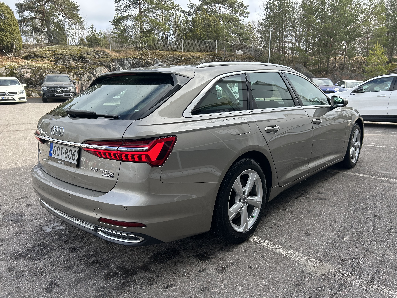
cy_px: 149
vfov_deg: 53.1
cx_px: 198
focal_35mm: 26
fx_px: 298
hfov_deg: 67.3
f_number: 1.5
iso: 50
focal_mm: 5.7
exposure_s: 1/1019
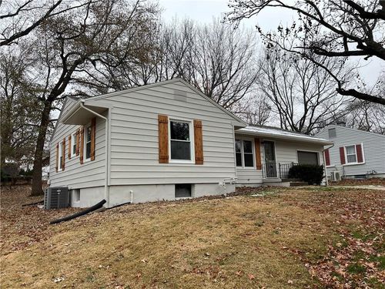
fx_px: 289
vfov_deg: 53.1
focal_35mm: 26
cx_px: 192
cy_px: 144
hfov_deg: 67.3
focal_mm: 5.7
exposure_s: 1/859
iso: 50
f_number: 1.5
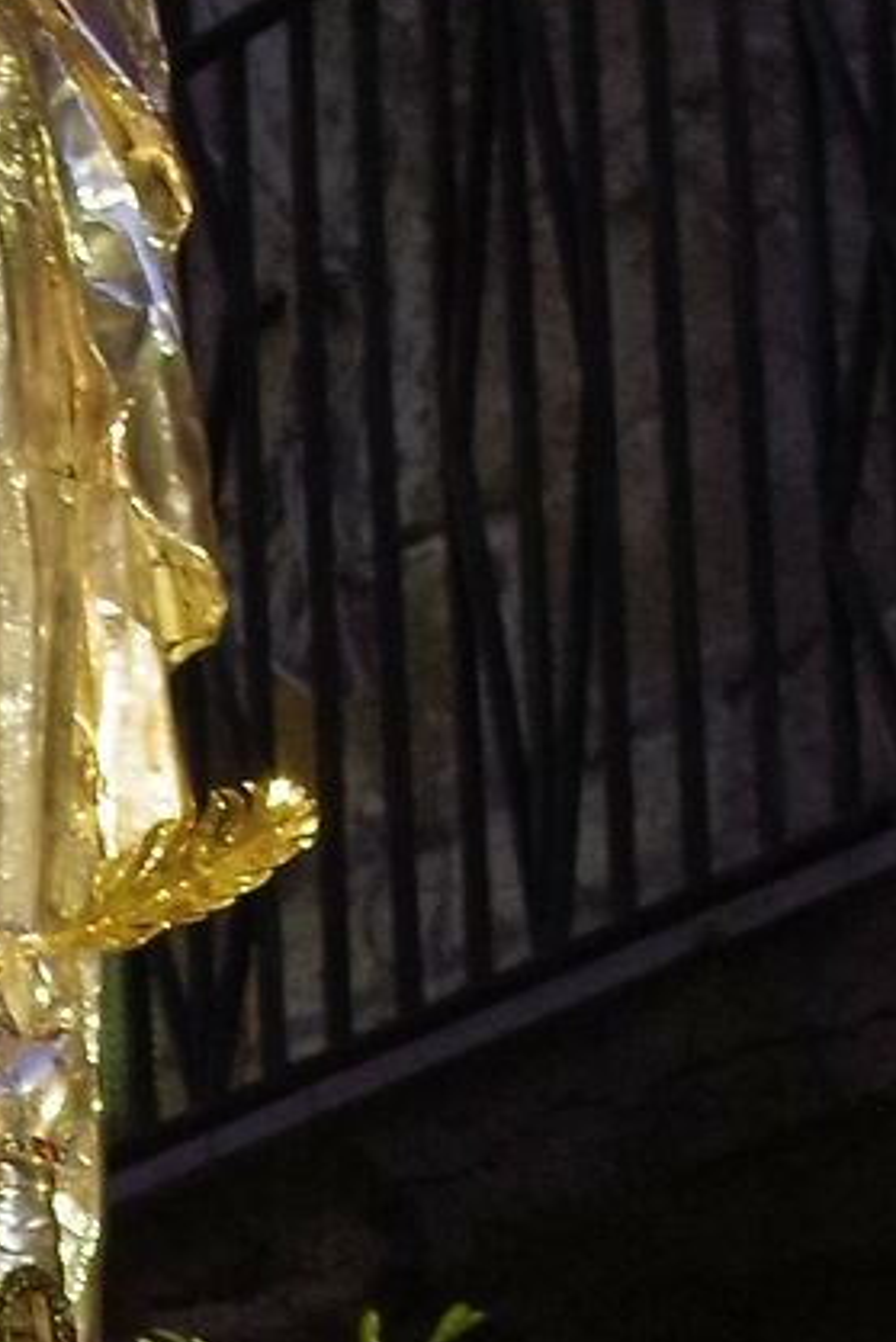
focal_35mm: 241
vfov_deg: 8.4
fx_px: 8989
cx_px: 363
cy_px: 1958
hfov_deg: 5.7
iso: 1600
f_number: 4.5
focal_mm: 28
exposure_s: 1/20
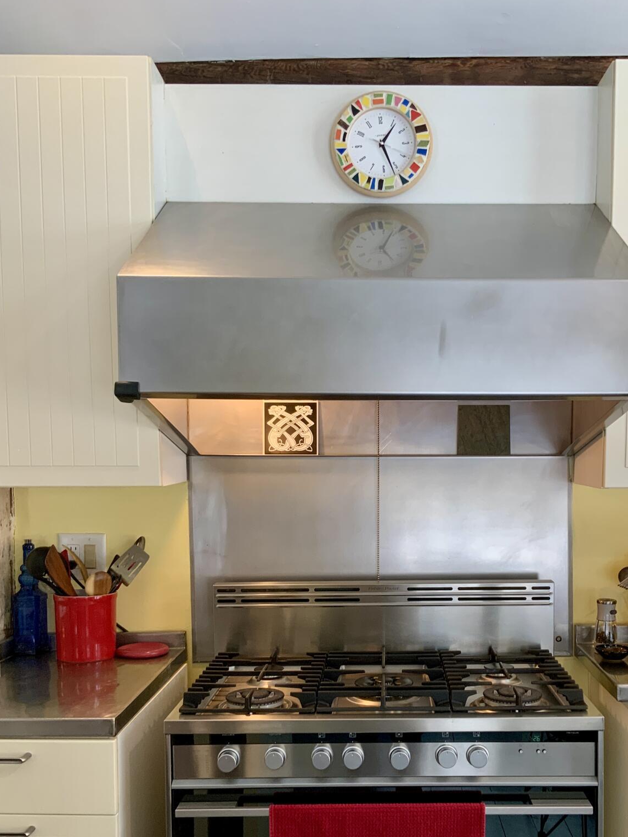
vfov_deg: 48.4
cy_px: 534
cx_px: 381
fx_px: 919
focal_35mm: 38
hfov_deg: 37.6
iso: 50
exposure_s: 1/60
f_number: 1.8
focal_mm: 3
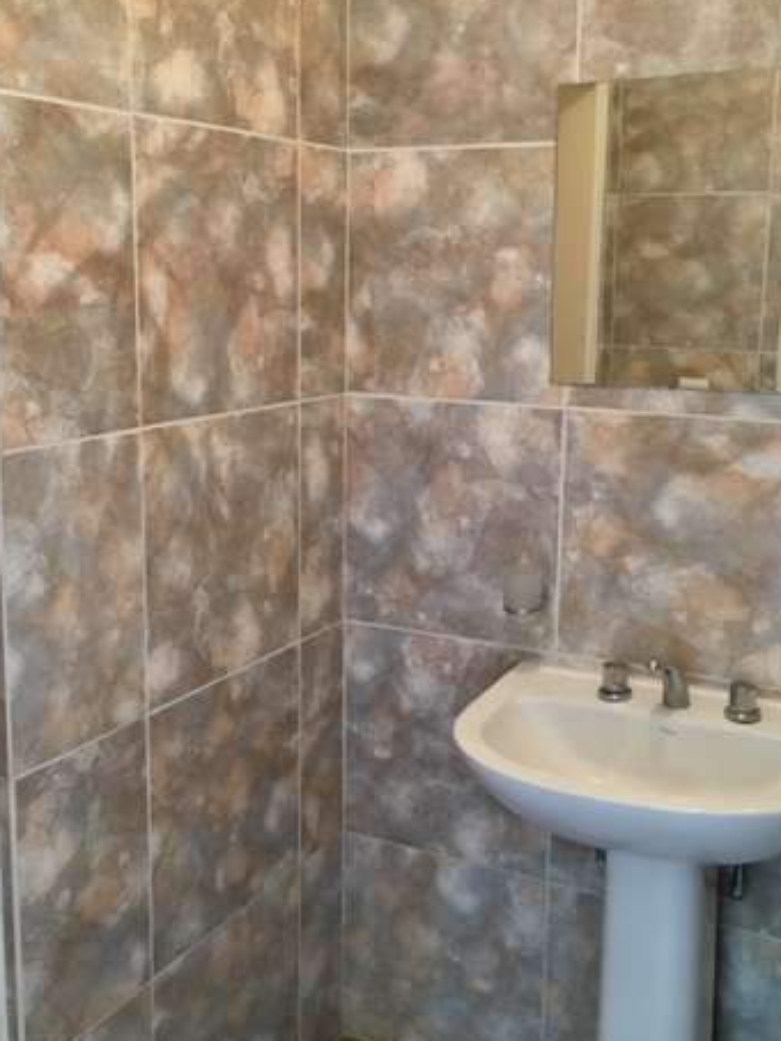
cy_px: 501
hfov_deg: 35.1
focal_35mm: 41
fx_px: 1233
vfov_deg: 45.8
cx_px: 374
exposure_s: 1/33
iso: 200
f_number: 2.2
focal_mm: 4.15
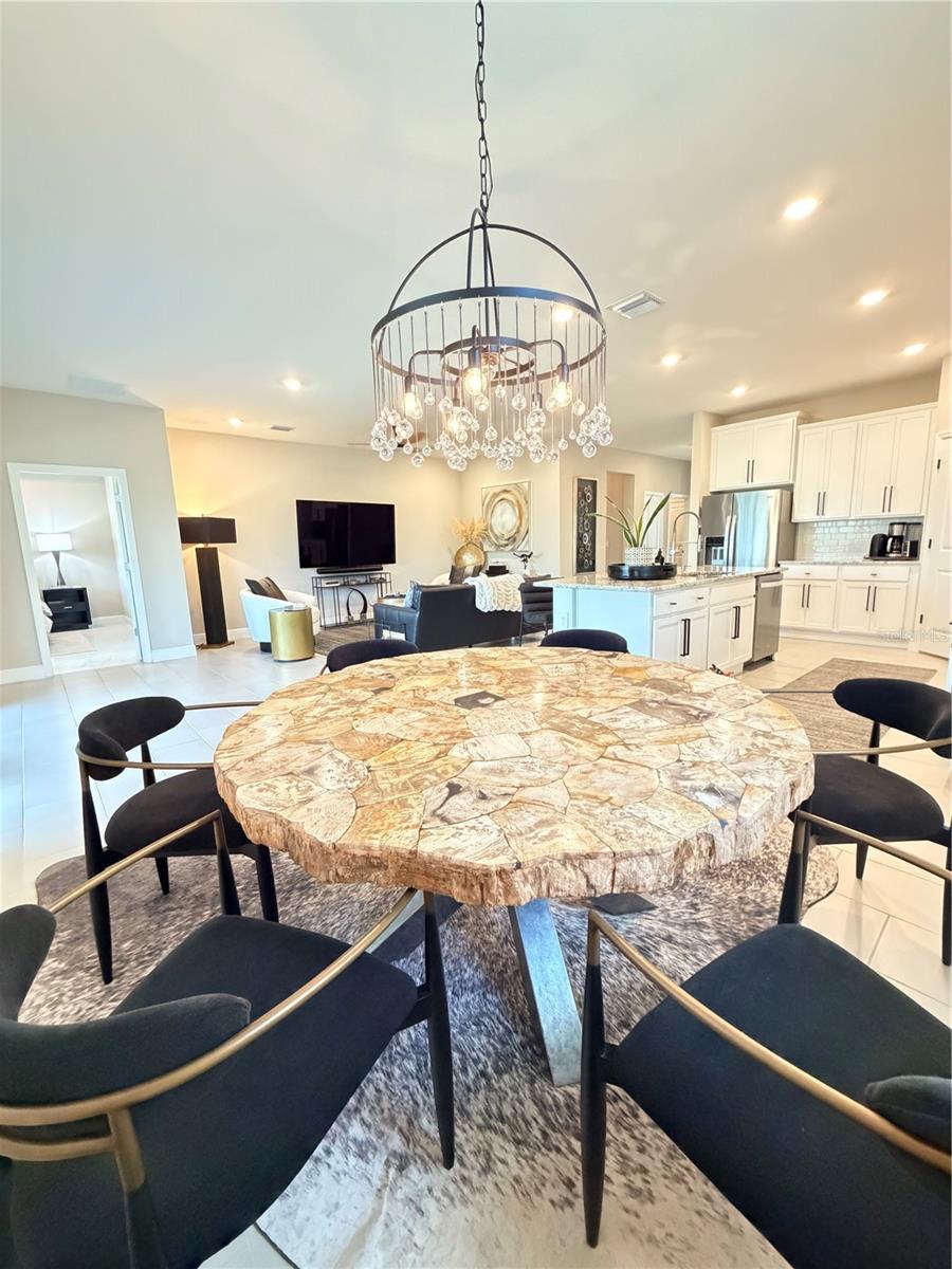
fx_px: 513
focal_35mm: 14
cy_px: 634
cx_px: 476
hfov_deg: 85.7
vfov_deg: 102.1
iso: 1000
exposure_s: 1/60
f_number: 2.2
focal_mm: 2.22
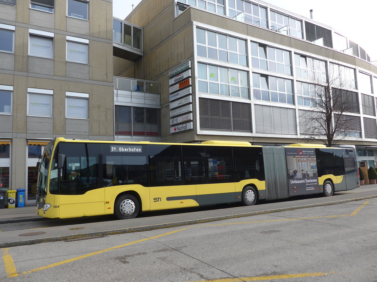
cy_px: 141
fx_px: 316
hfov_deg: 61.7
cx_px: 188
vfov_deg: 48.2
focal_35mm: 29
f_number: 2.8
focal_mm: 6
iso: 80
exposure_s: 1/640
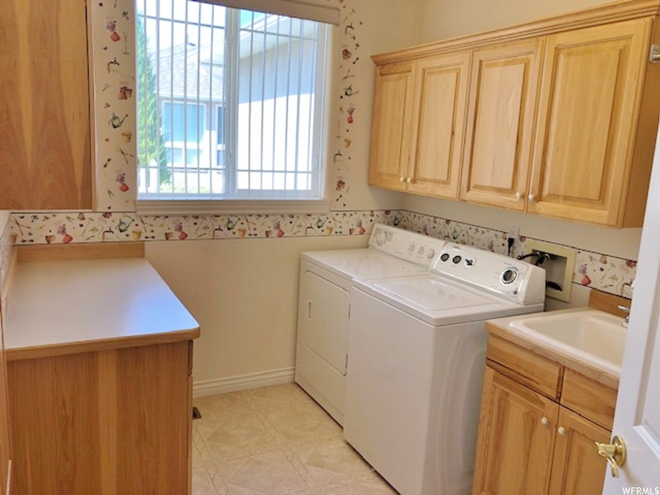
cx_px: 330
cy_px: 248
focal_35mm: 28
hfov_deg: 63.4
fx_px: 534
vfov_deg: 49.7
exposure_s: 1/120
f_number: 1.8
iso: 50
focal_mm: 3.99
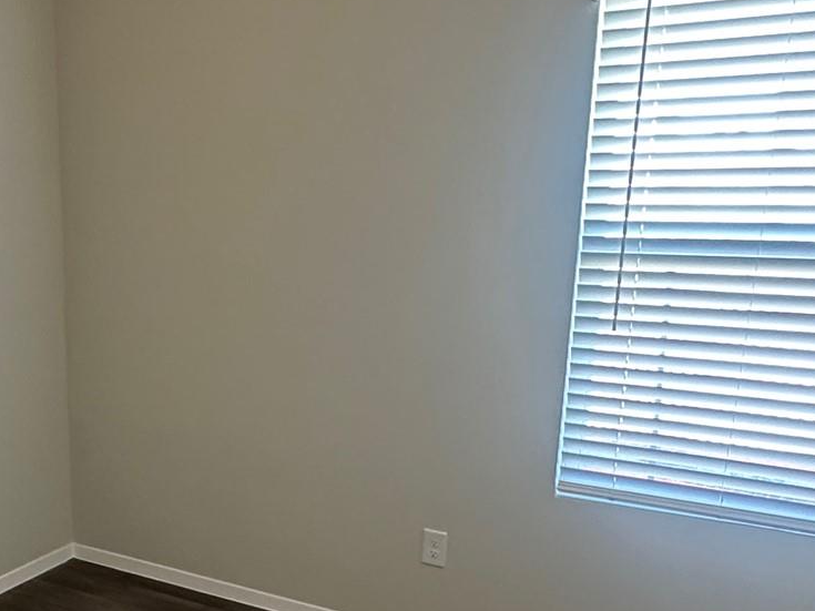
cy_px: 427
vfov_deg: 36.3
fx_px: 918
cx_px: 156
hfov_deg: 45.3
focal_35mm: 39
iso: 320
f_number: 2.2
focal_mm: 2.22
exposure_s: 1/60
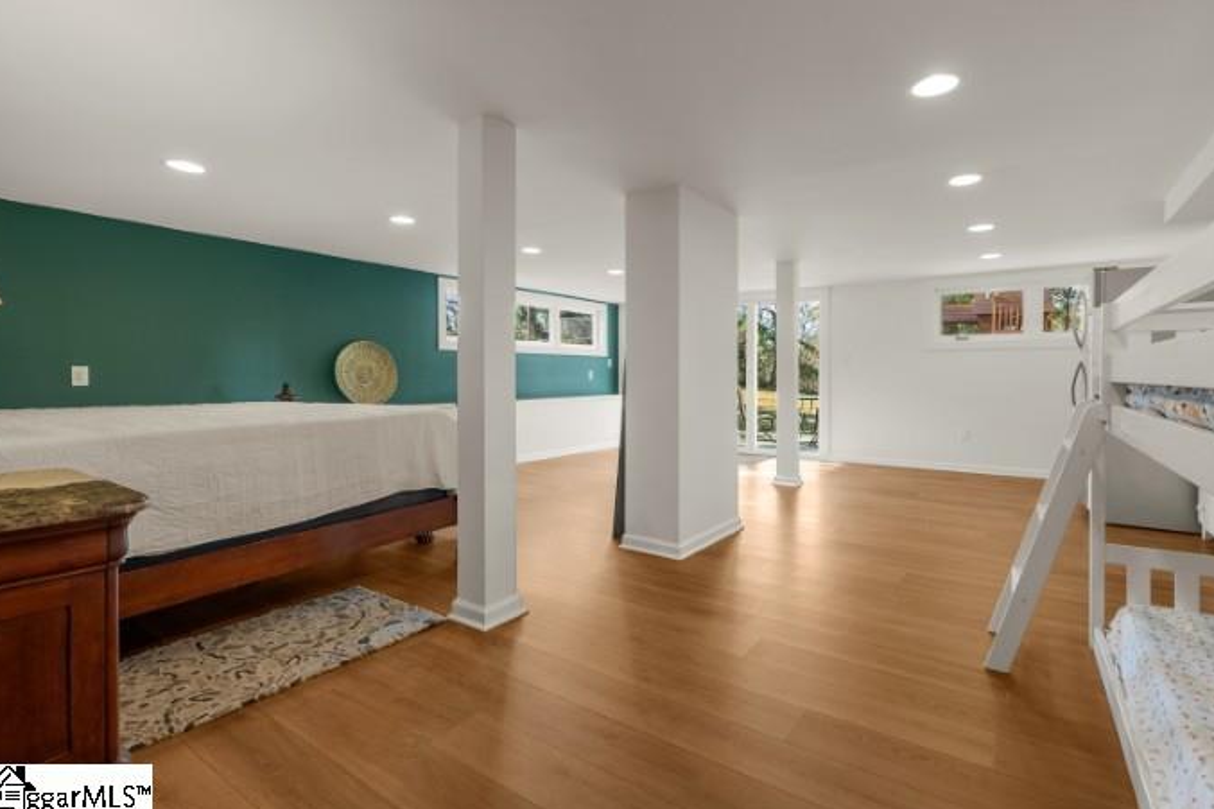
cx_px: 632
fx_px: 573
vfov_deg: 70.4
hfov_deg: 93.2
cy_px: 387
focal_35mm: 17
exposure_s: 1/3
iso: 200
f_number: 8
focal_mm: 16
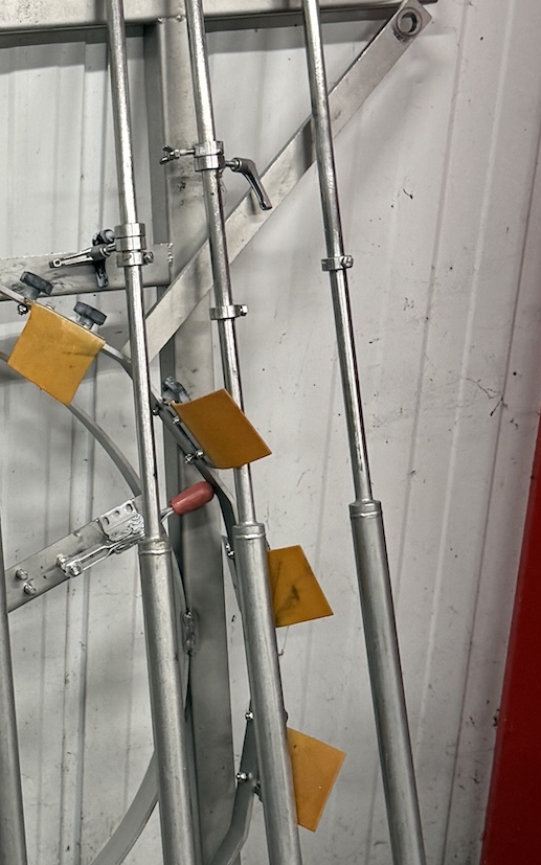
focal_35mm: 82
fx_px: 1934
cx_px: -23
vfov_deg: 25.2
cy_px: 482
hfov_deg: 15.6
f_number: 1.78
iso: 250
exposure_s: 1/50
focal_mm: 6.76
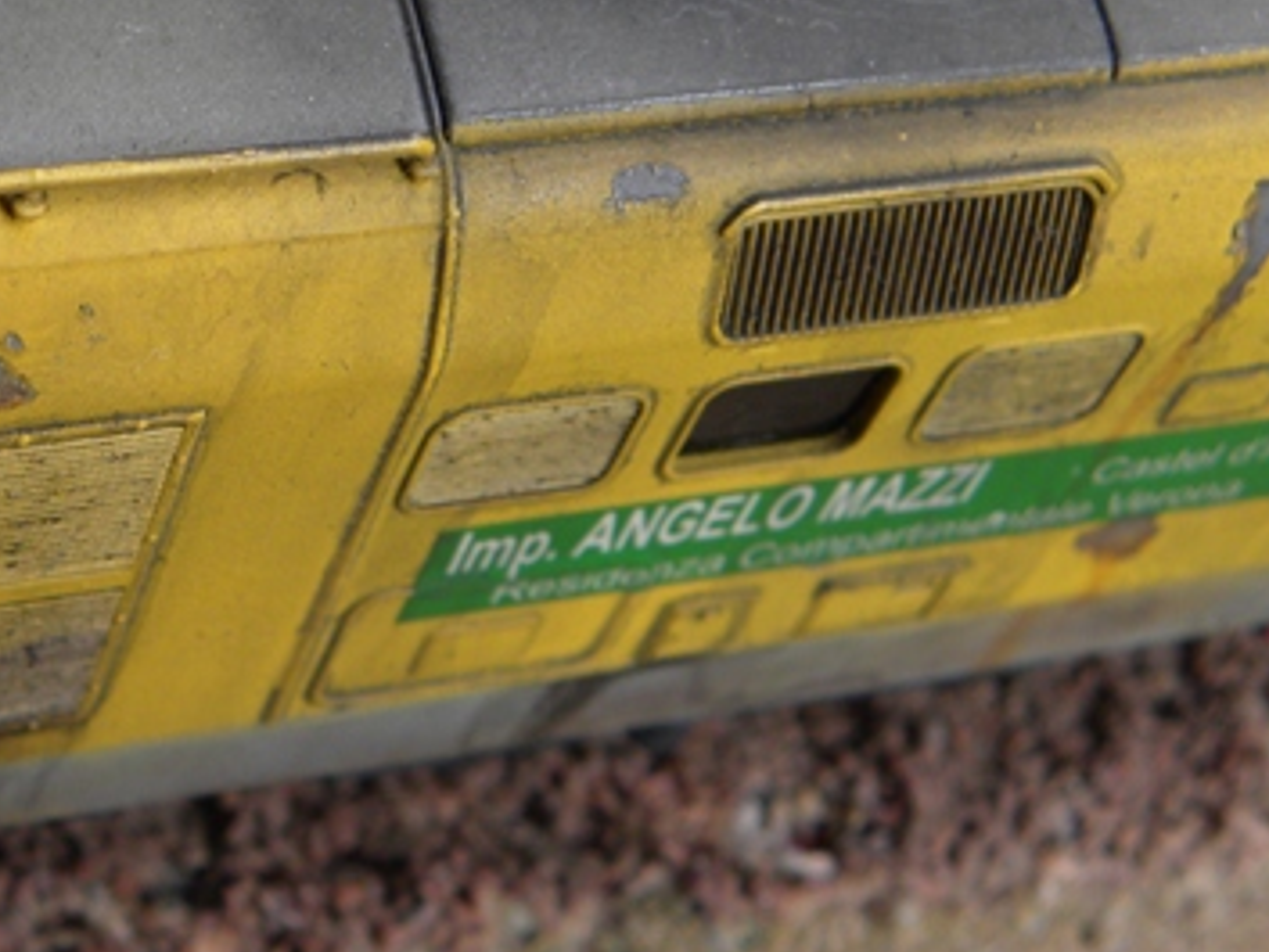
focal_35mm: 99
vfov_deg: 14.9
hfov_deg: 19.5
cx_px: 173
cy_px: 287
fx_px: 3631
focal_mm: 8.2
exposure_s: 1/71.2
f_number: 3.2
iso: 94
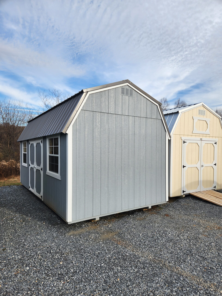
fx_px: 197
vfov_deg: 73.9
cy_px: 148
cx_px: 111
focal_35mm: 23
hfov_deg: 58.9
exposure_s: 1/1055
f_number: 1.8
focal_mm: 5.4
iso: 20
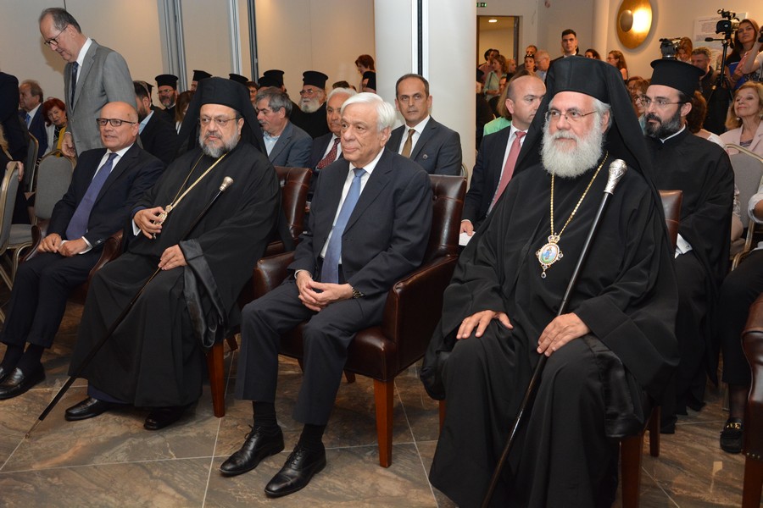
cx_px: 382
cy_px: 254
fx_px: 763
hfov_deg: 53.1
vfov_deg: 36.9
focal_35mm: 36
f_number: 4.5
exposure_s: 1/125
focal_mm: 24
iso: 1600
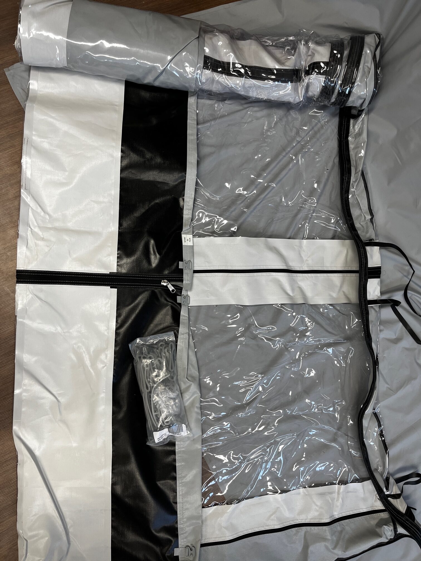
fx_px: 422
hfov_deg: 53.1
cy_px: 280
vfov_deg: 67.3
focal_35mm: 26
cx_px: 210
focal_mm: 5.1
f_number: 1.6
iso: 80
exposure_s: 1/100
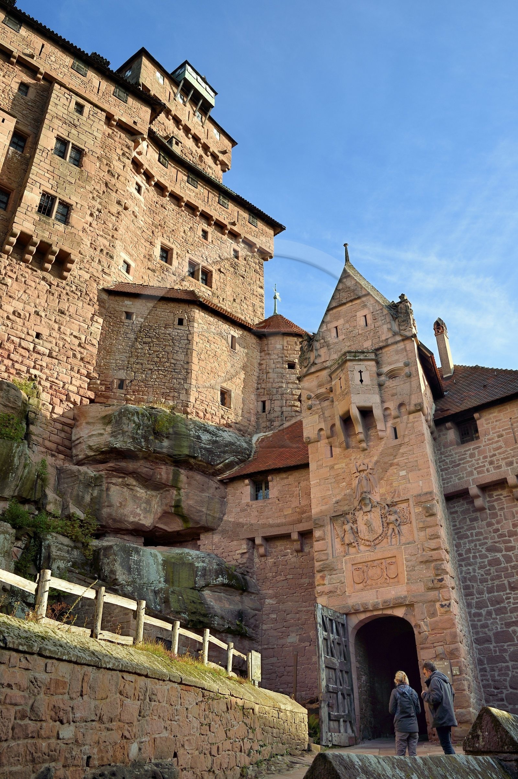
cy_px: 390
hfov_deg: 43.5
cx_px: 259
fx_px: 648
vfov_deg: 62.0
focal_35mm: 30
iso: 200
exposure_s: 1/100
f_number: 13
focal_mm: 30
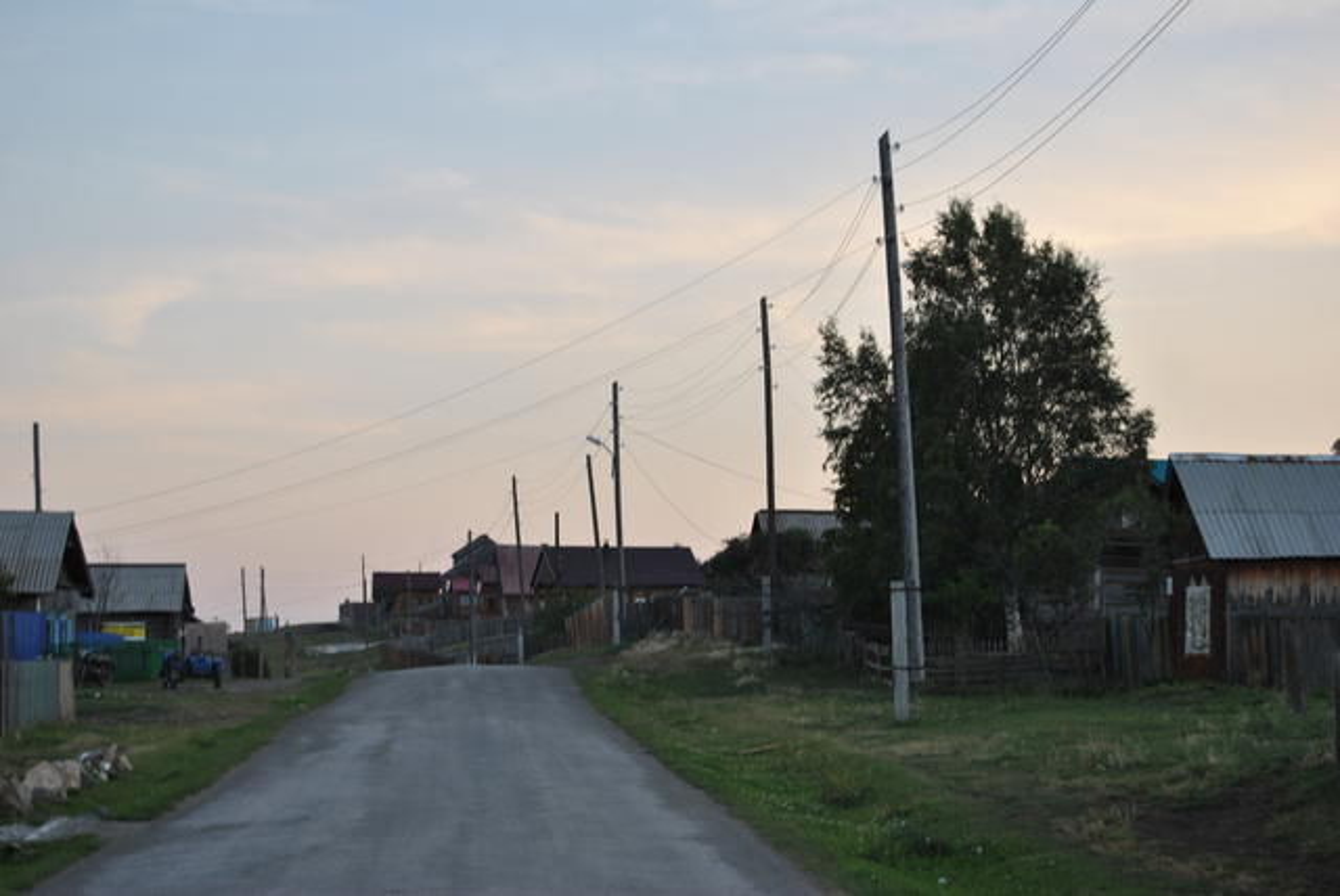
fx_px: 3074
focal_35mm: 82
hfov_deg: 24.6
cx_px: 670
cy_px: 448
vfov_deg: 16.6
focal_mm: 55
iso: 200
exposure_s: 1/125
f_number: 5.6
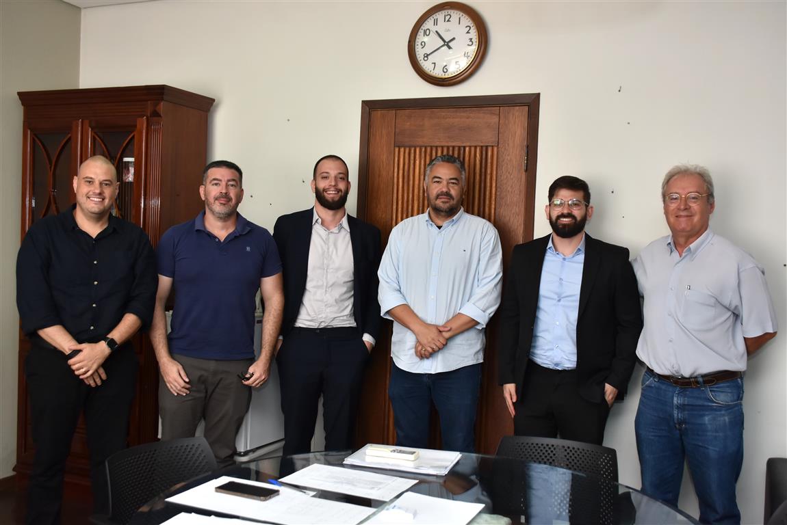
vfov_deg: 36.9
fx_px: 787
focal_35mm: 36
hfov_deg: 53.1
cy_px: 262
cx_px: 394
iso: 640
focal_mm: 24
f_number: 5.6
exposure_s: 1/100
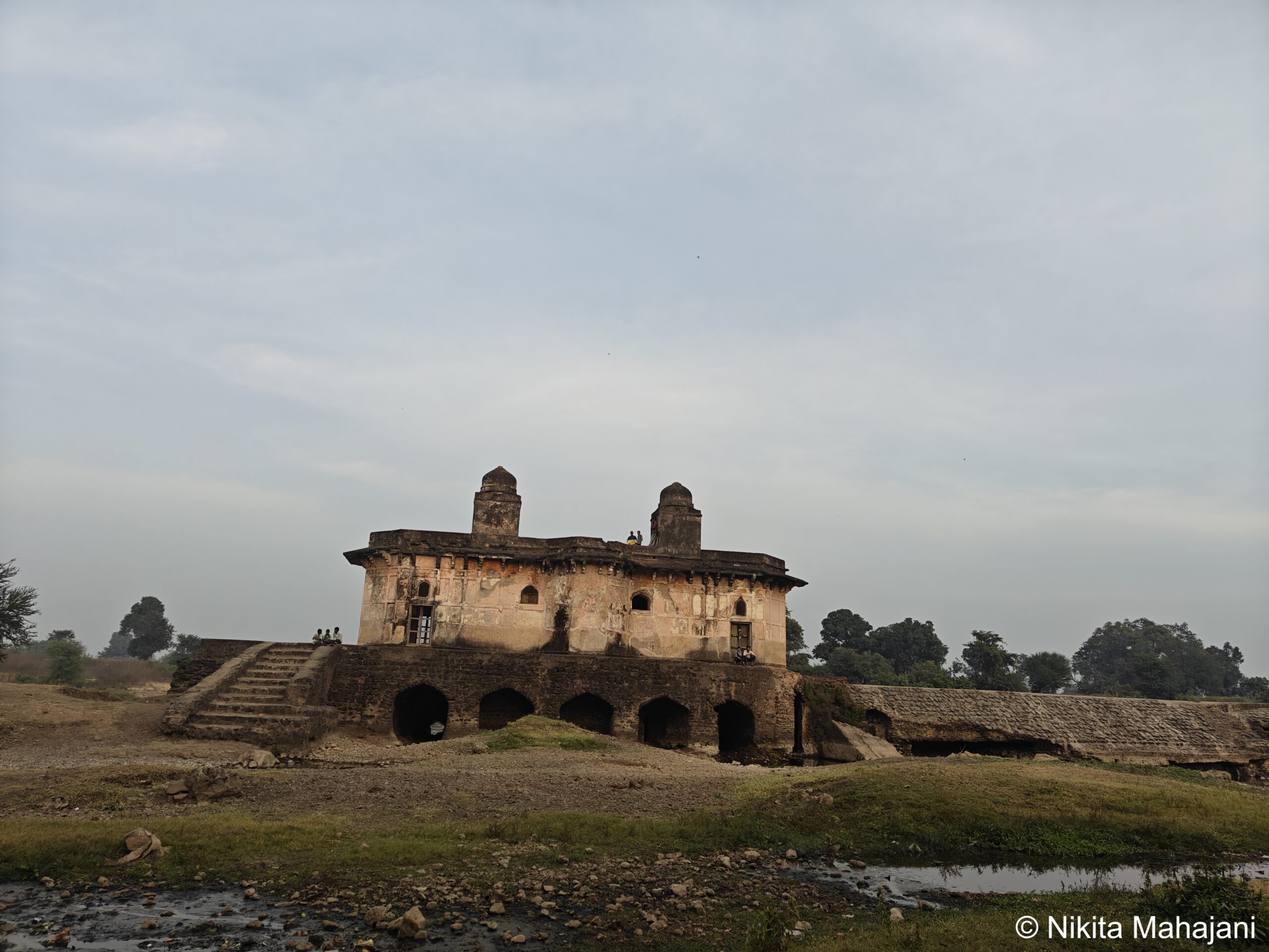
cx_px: 634
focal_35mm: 24
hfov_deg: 71.6
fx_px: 880
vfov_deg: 56.8
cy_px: 476
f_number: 1.8
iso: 50
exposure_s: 1/561
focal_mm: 5.59
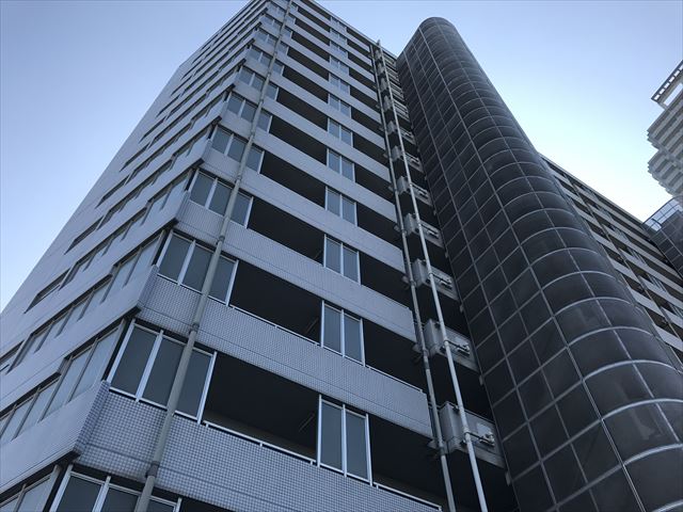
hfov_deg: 63.4
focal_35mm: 28
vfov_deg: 49.7
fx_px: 552
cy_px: 256
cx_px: 342
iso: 20
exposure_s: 1/1182
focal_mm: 3.99
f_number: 1.8
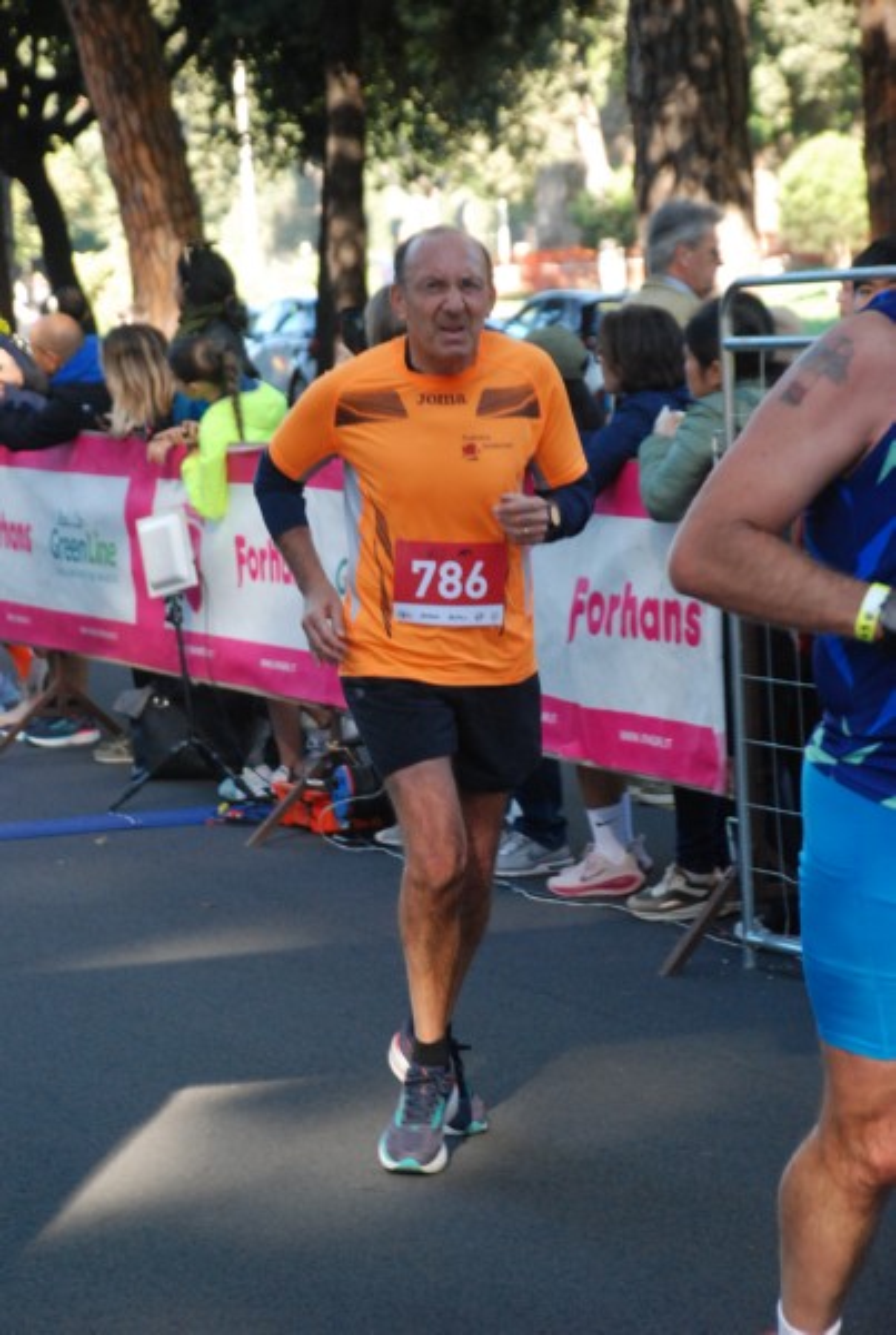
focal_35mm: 128
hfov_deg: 10.8
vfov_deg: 16.0
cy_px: 668
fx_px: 4735
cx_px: 448
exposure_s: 1/200
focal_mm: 85
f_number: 5.6
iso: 1000
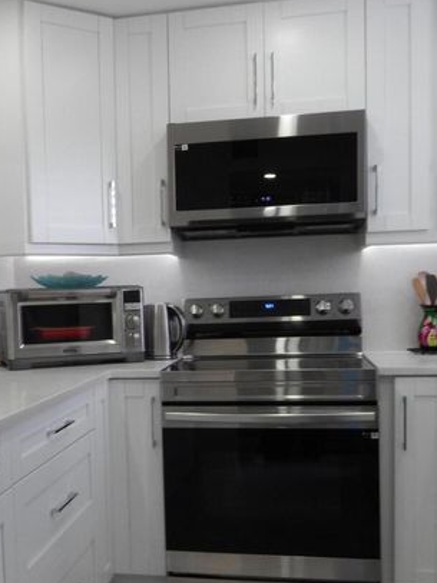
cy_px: 344
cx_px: 135
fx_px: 690
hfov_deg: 34.7
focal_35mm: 41
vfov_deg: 45.6
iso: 160
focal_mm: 4.5
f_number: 3.4
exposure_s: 1/30
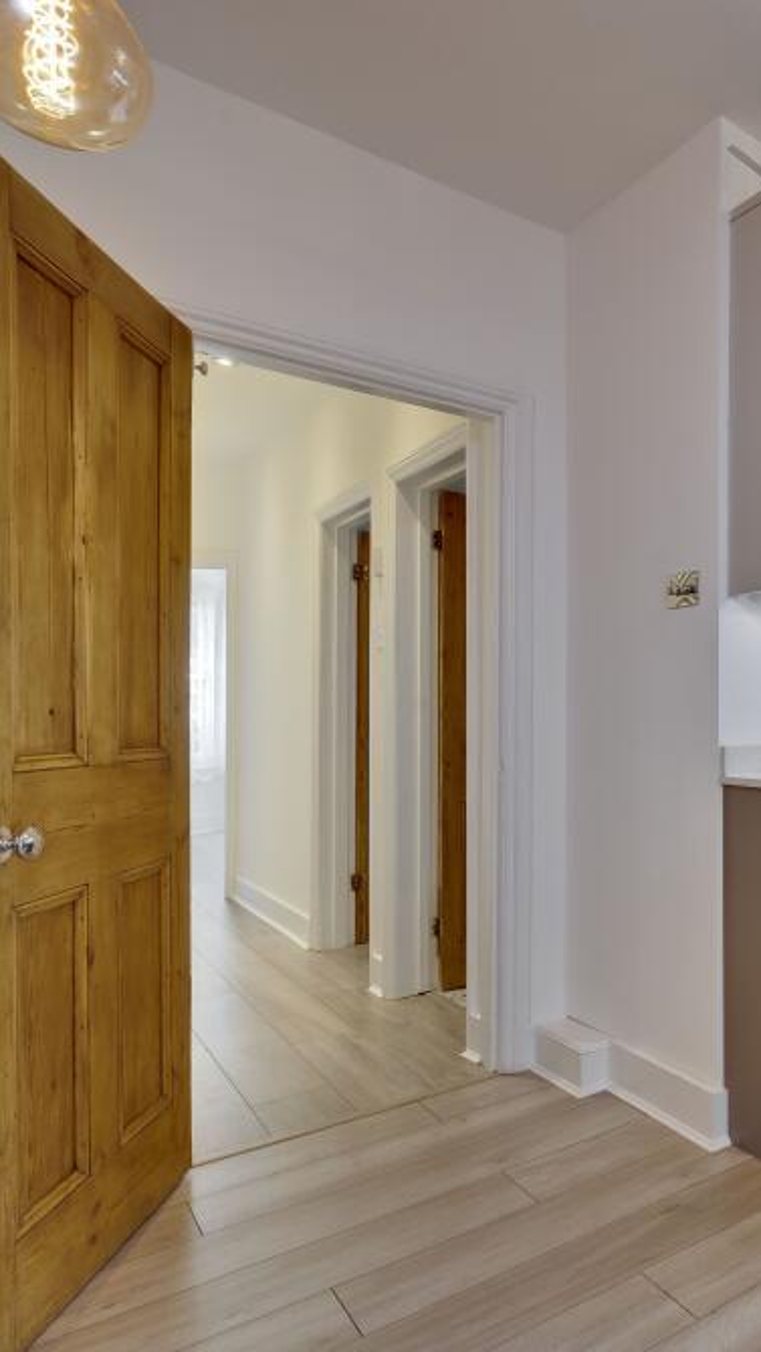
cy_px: 683
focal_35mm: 24
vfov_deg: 76.3
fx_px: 861
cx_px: 902
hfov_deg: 37.0
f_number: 9
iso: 200
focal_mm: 15
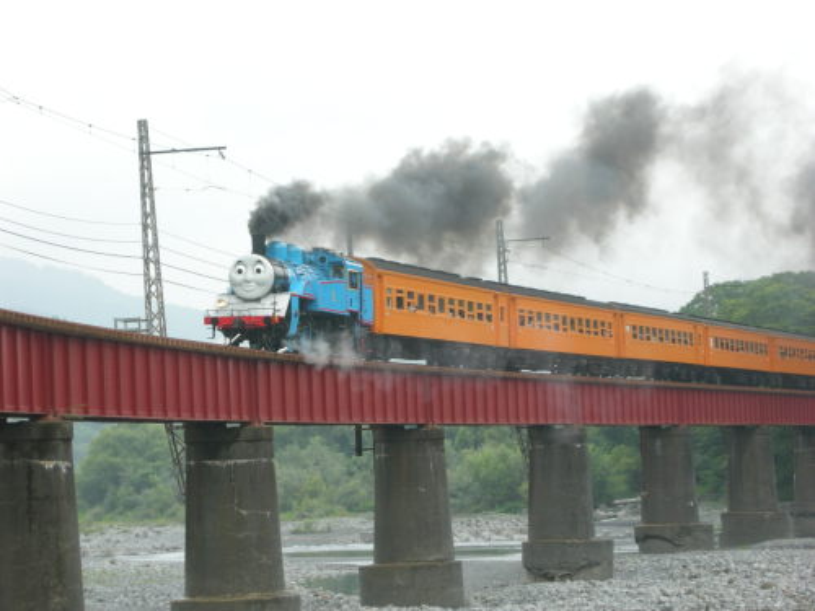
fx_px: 2967
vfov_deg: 11.8
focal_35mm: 126
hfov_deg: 15.6
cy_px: 306
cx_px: 408
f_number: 5.3
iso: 76
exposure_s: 1/56.2
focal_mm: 26.3
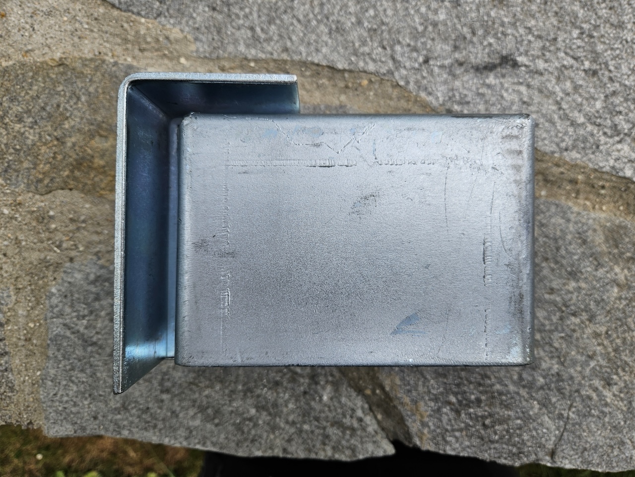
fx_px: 422
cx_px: 318
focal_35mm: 23
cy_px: 238
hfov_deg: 73.9
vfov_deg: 58.9
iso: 25
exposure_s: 1/732
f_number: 1.8
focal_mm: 5.4
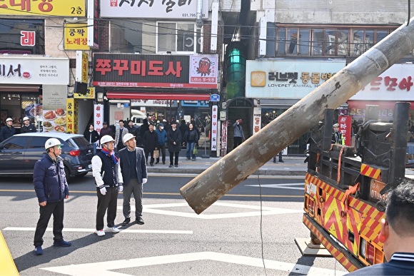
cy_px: 138
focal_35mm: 32
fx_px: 368
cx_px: 207
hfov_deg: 58.7
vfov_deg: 41.1
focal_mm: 32
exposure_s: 1/200
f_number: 16
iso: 800
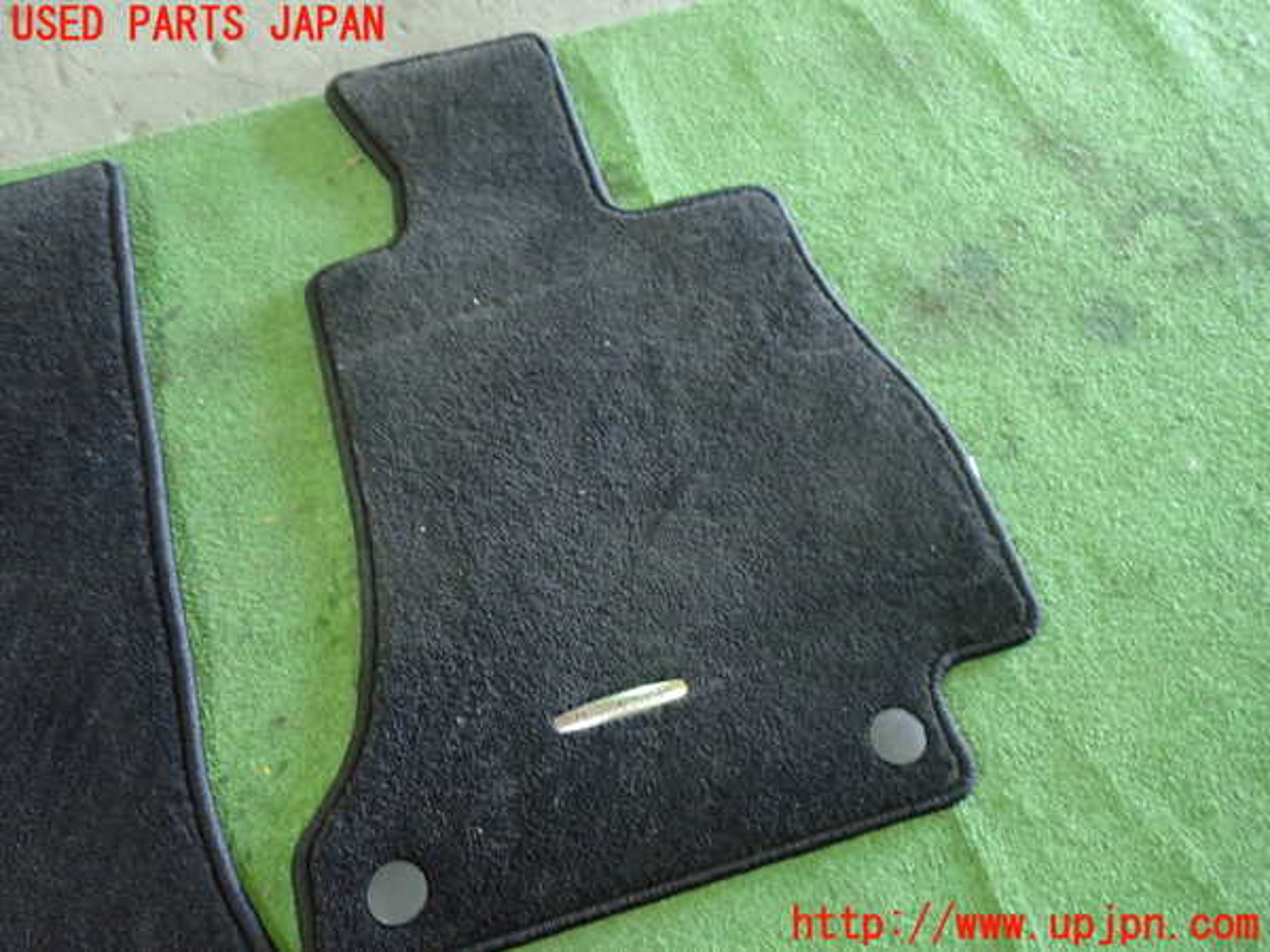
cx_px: 635
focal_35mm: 30
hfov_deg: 60.0
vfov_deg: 46.8
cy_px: 476
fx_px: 1101
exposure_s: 1/30
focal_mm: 5.4
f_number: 2.3
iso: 800
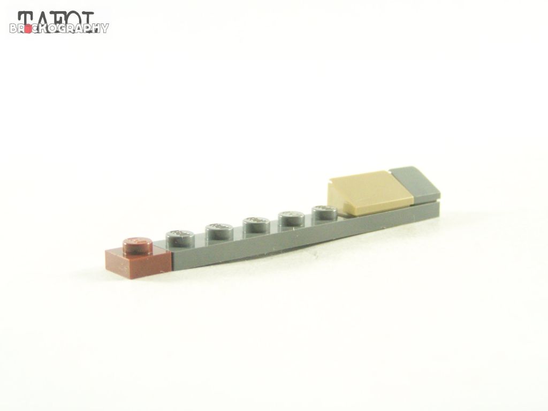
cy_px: 206
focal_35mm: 67
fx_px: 1061
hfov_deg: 29.0
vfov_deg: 21.9
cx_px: 274
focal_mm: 11.1
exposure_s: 1/60
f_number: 3.2
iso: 400
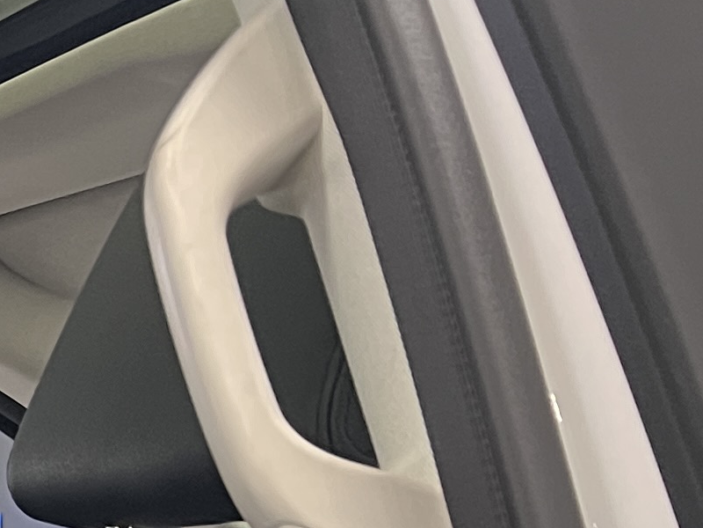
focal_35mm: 131
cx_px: -999
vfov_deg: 10.2
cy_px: 1170
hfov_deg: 12.0
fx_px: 2660
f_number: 1.5
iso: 400
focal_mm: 5.7
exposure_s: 1/50
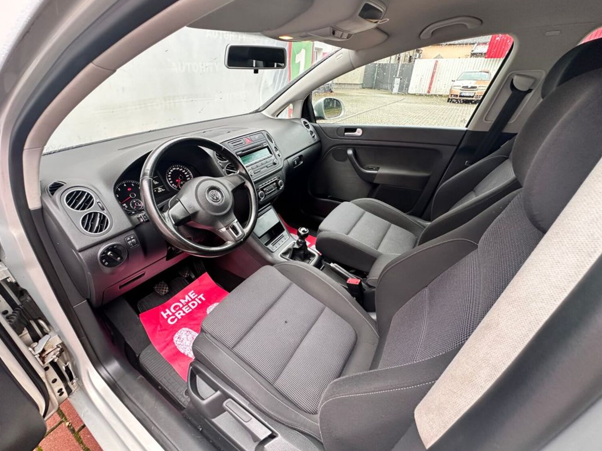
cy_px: 218
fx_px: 261
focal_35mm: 15
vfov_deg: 81.7
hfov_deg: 98.1
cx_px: 287
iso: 160
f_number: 2.2
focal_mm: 2.22
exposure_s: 1/99
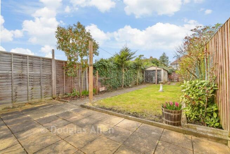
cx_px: 115
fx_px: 96
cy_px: 77
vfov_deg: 77.4
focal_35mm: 15
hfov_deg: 100.4
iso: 160
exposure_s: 1/125
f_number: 8
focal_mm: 10
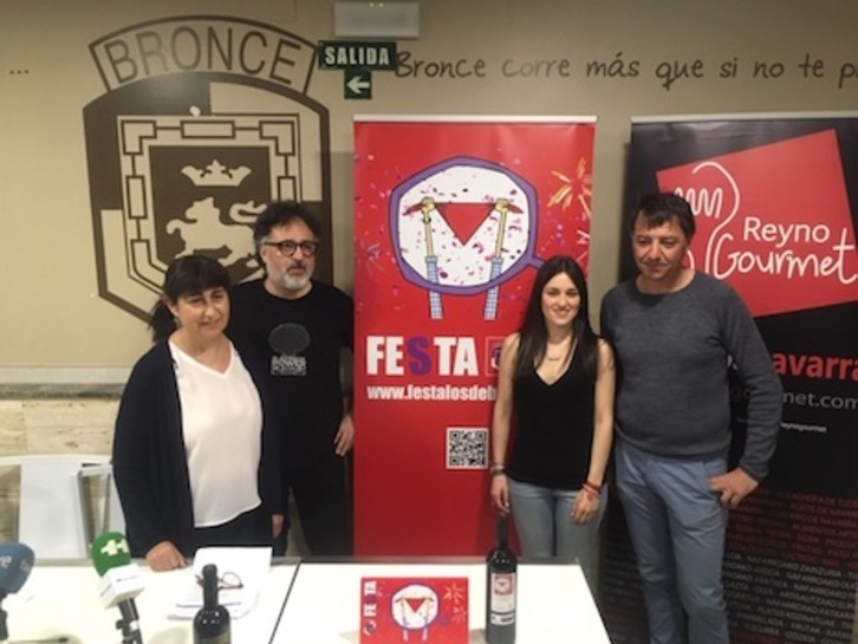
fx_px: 719
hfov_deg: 61.6
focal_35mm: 29
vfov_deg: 48.3
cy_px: 322
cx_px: 429
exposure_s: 1/33
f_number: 2.2
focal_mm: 4.15
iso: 200
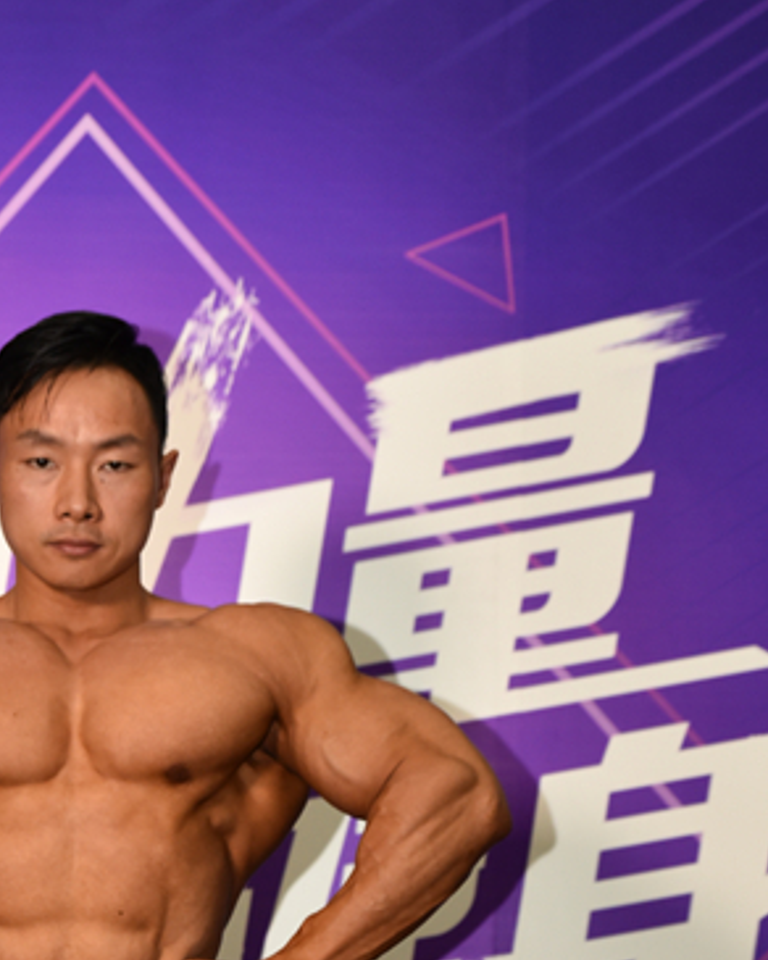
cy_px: 1063
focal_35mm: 120
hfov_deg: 12.8
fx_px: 3409
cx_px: 147
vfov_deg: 15.6
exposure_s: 1/160
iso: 800
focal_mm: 52
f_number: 4
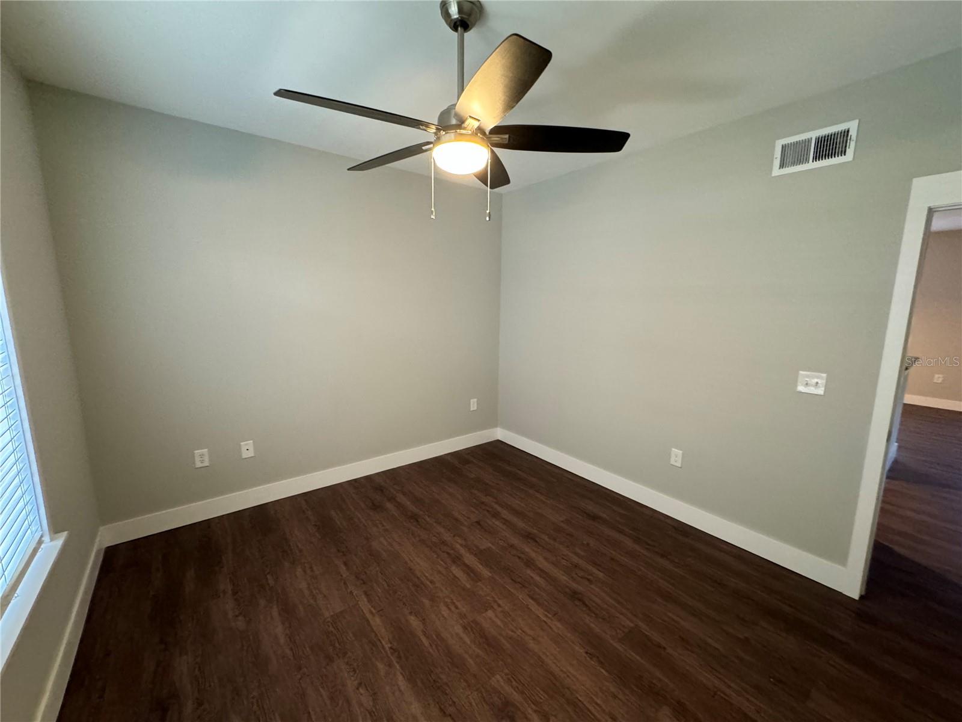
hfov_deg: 102.1
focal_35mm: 14
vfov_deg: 85.7
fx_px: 389
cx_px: 481
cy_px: 361
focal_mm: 2.22
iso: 400
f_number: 2.2
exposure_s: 1/60
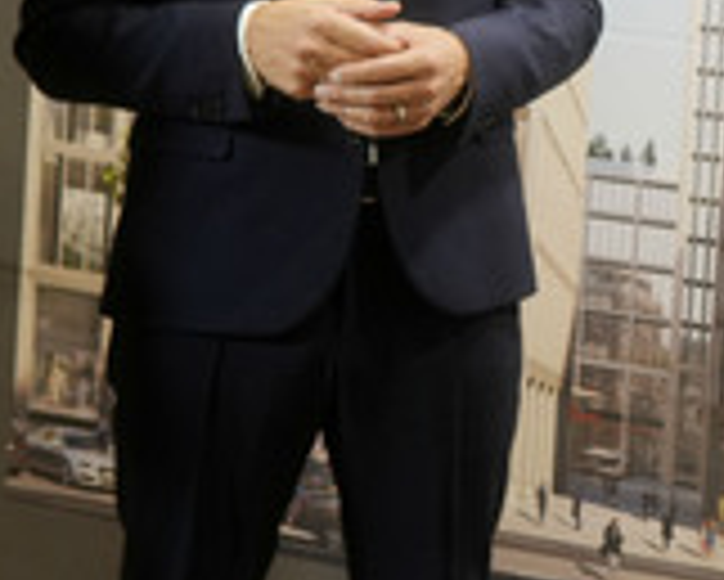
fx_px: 2530
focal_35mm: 118
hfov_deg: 15.4
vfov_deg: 12.8
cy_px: -63
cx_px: 996
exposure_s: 1/30
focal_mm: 30
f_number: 3.5
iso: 640
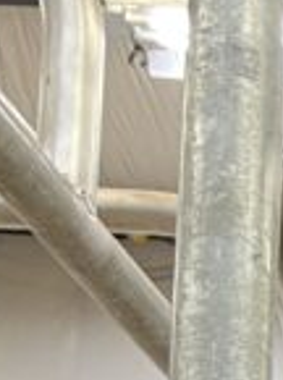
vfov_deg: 9.3
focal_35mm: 190
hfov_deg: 6.6
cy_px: 907
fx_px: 2080
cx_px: 1004
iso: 100
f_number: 1.5
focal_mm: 5.7
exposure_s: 1/60
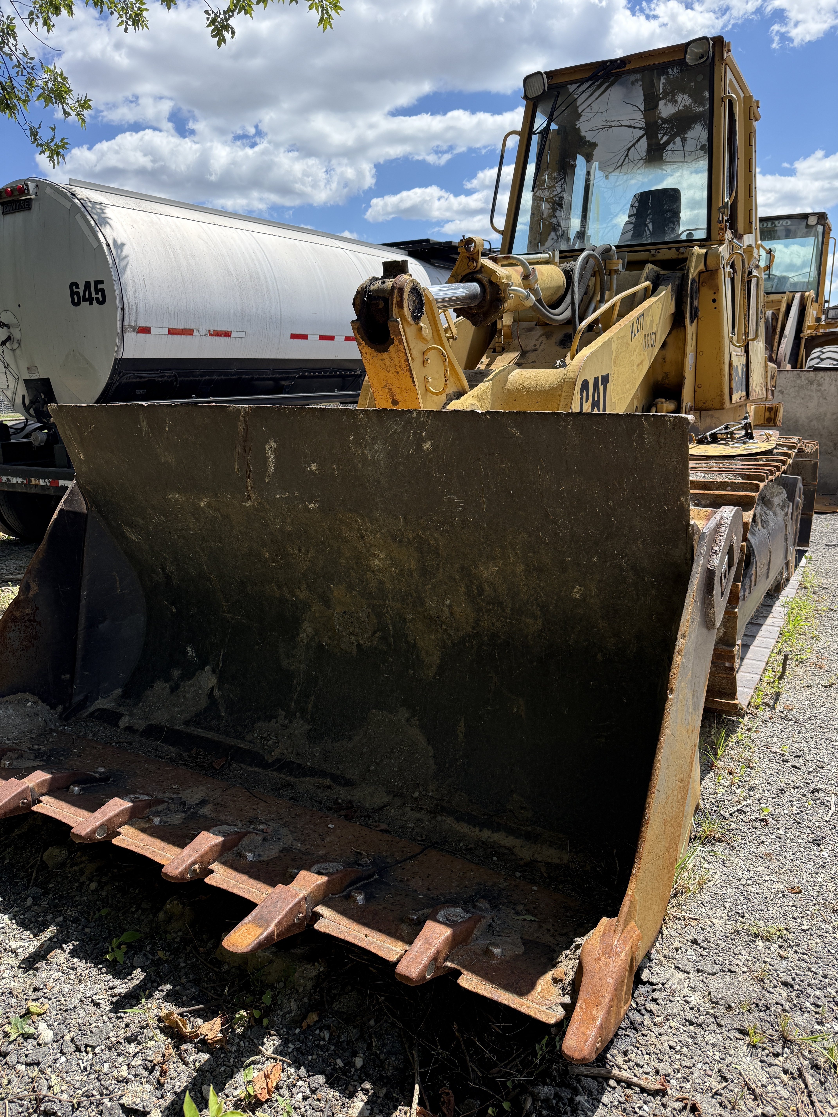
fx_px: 775
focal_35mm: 24
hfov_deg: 56.8
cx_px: 419
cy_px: 558
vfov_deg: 71.6
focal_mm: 6.76
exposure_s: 1/3021
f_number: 1.78
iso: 100
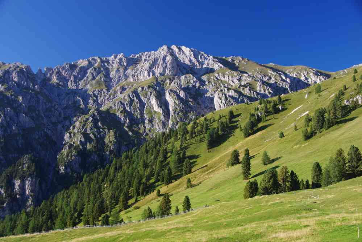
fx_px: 493
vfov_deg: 27.5
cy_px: 121
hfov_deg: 40.3
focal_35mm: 49
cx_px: 181
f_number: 8
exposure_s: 1/60
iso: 200
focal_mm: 32.5
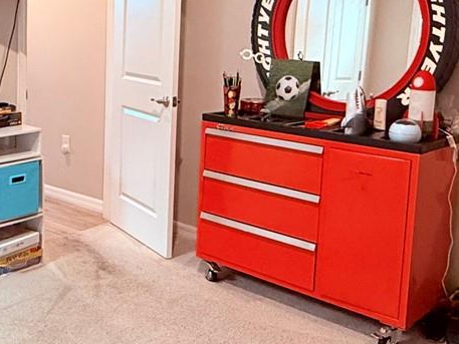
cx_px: 116
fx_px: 650
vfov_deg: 29.4
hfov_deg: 37.9
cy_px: 103
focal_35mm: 49
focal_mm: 2.22
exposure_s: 1/60
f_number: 2.2
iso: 500
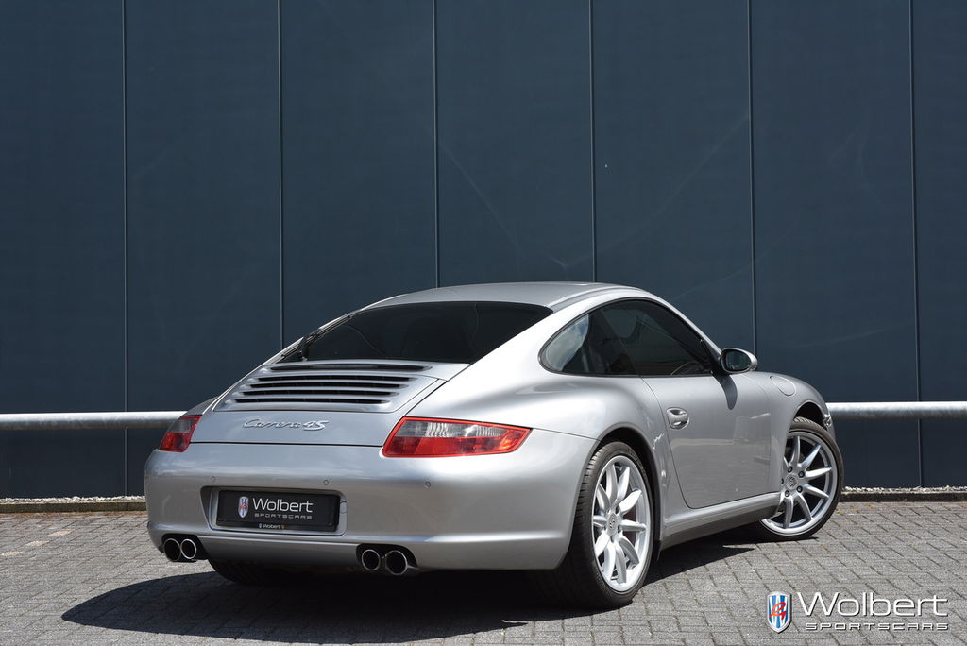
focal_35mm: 66
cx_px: 484
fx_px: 1774
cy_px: 323
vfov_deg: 20.6
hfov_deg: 30.5
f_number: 8
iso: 200
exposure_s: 1/500
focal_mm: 44
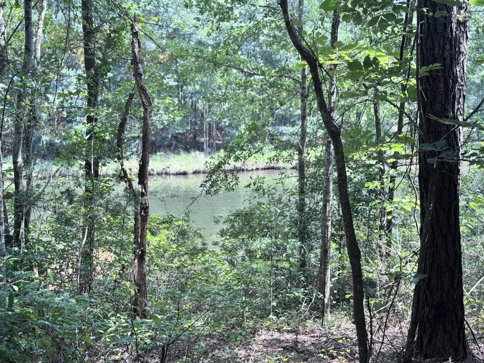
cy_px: 182
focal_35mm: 48
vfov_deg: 30.3
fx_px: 671
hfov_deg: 39.7
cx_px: 242
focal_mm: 6.76
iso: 64
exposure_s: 1/399
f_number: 1.78
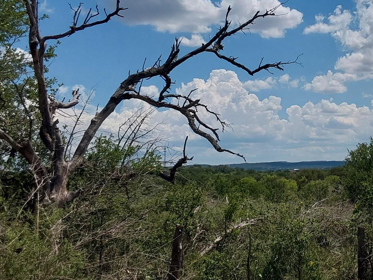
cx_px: 302
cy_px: 103
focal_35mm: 53
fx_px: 571
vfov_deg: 27.4
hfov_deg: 35.0
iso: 50
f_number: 1.9
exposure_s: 1/5531
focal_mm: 2.91
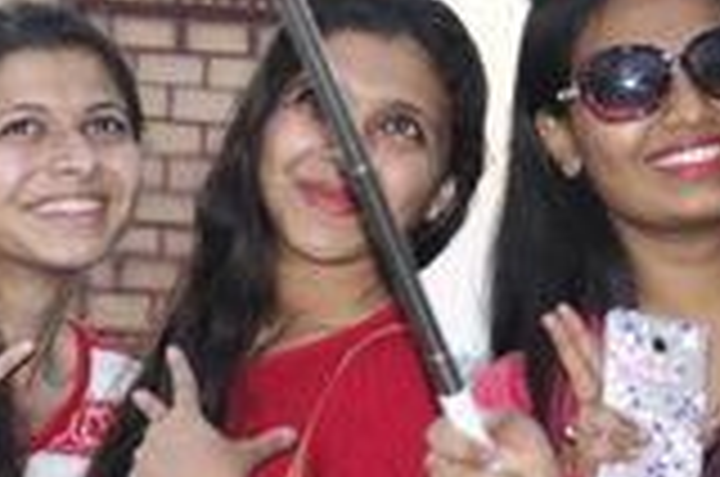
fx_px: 3930
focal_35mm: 197
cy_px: 169
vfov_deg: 6.9
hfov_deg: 10.3
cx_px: 878
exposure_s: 1/60
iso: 400
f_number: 4.5
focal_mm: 35
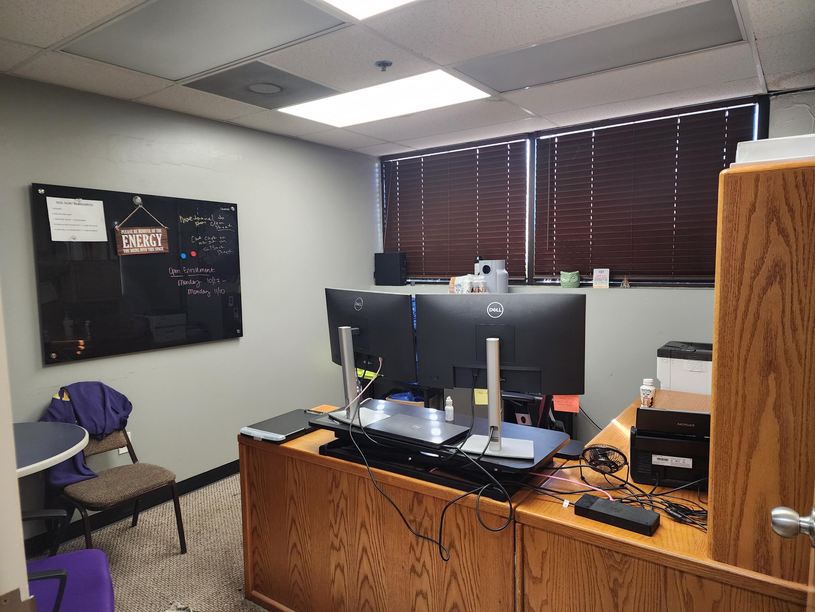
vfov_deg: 58.9
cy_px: 306
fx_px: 542
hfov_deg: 73.9
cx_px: 408
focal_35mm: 23
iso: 250
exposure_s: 1/120
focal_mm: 6.4
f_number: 1.8
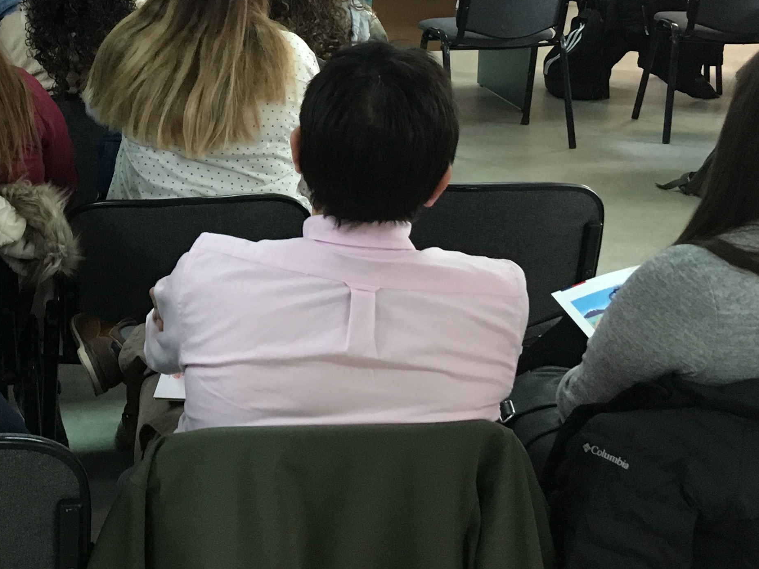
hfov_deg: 29.8
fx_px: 1381
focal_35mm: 63
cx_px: 126
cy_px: 40
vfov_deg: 22.6
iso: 200
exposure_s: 1/33
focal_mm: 4.15
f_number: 2.2
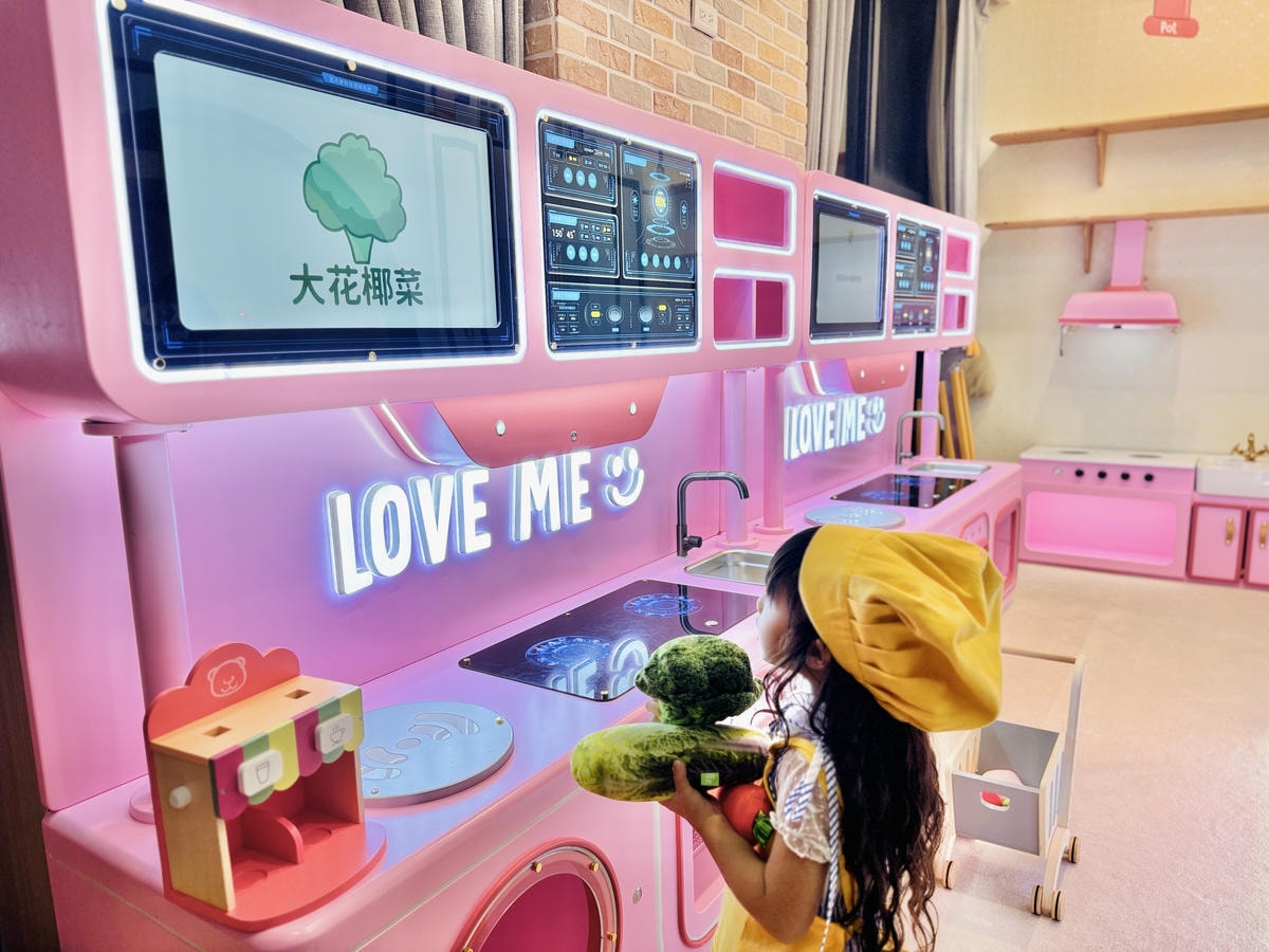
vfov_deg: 56.8
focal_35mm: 24
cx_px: 634
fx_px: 880
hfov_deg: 71.6
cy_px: 476
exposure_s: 1/128
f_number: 1.78
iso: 100
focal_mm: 6.76
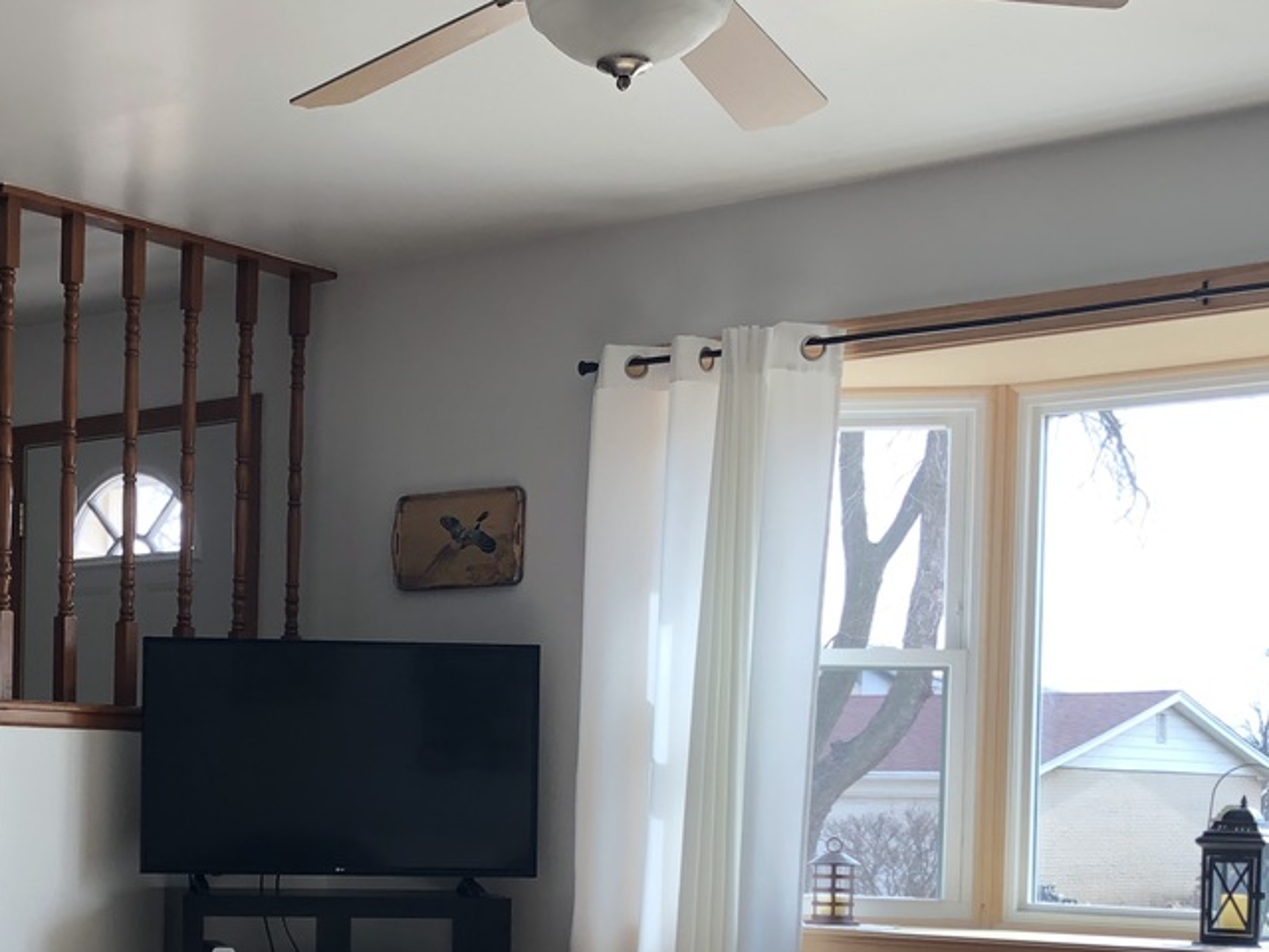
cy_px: 861
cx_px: 196
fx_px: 2310
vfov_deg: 22.7
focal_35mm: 63
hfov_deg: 29.8
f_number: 1.8
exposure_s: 1/120
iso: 50
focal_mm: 3.99
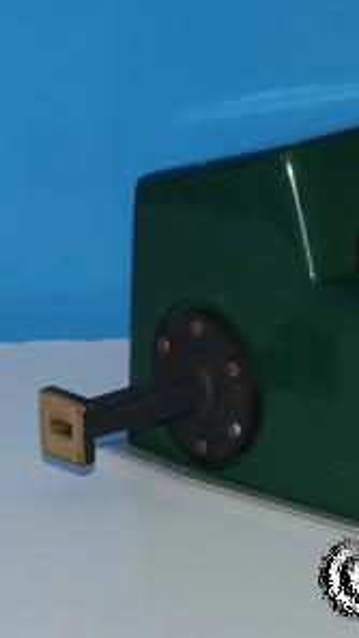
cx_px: 413
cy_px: 320
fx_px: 4367
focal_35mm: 258
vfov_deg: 8.4
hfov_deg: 4.7
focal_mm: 88
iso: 400
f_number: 11
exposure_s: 1/60
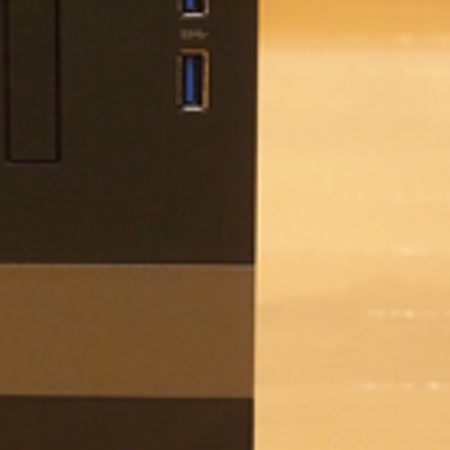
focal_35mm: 169
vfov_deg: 10.3
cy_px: 140
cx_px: 62
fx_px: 2486
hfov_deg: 10.3
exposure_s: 1/50
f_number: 5.6
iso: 6400
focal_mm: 31
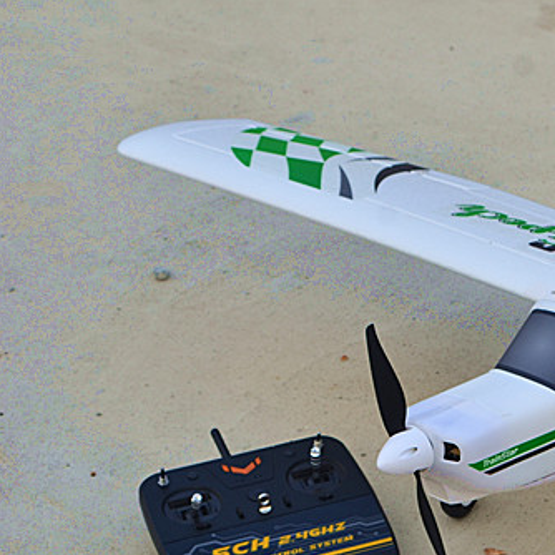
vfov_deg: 12.0
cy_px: 332
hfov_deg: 11.7
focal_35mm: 146
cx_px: 648
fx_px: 2648
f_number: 6.3
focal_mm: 48
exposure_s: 1/80
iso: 100
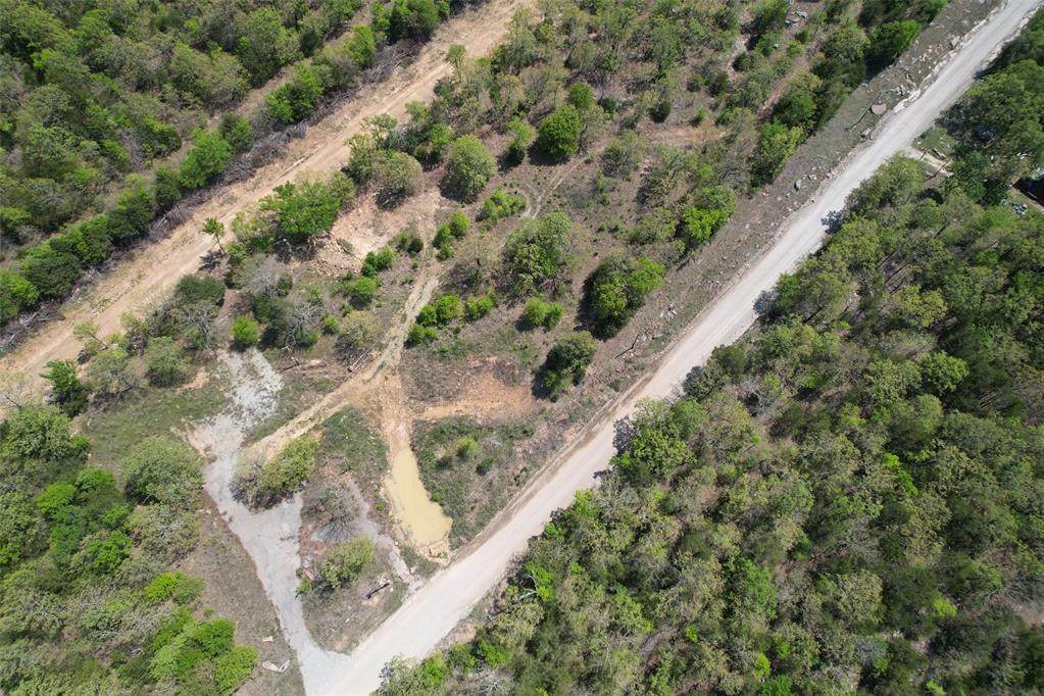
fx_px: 638
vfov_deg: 57.2
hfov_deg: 78.6
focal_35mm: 22
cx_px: 522
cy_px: 348
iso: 100
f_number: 2.8
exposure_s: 1/1250
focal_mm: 8.38
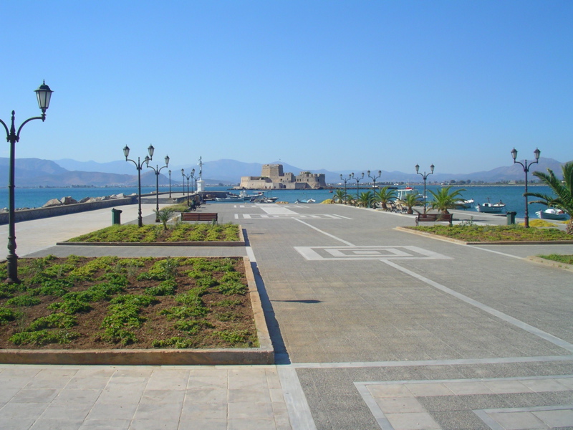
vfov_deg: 38.7
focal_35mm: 37
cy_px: 215
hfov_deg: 50.1
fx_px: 612
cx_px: 286
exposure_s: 1/200
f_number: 6.9
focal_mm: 5.7
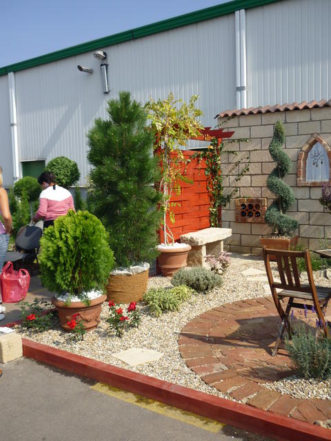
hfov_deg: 42.9
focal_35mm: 33
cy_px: 220
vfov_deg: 55.4
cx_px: 166
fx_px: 421
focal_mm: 5.5
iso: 80
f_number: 8
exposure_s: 1/160
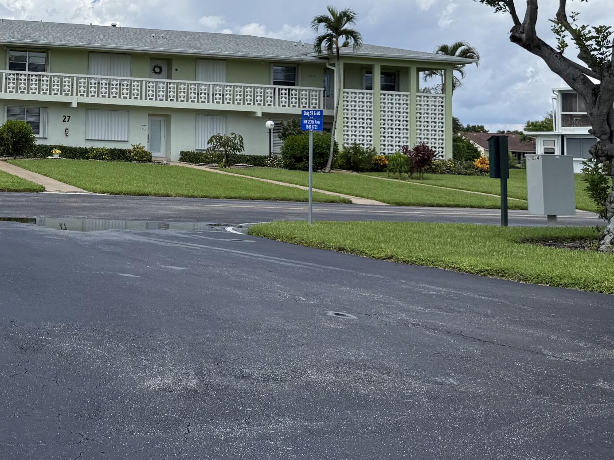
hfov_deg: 34.1
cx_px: 24
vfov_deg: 27.1
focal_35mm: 52
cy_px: 51
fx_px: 922
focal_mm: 6.76
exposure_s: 1/6173
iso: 80
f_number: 1.78
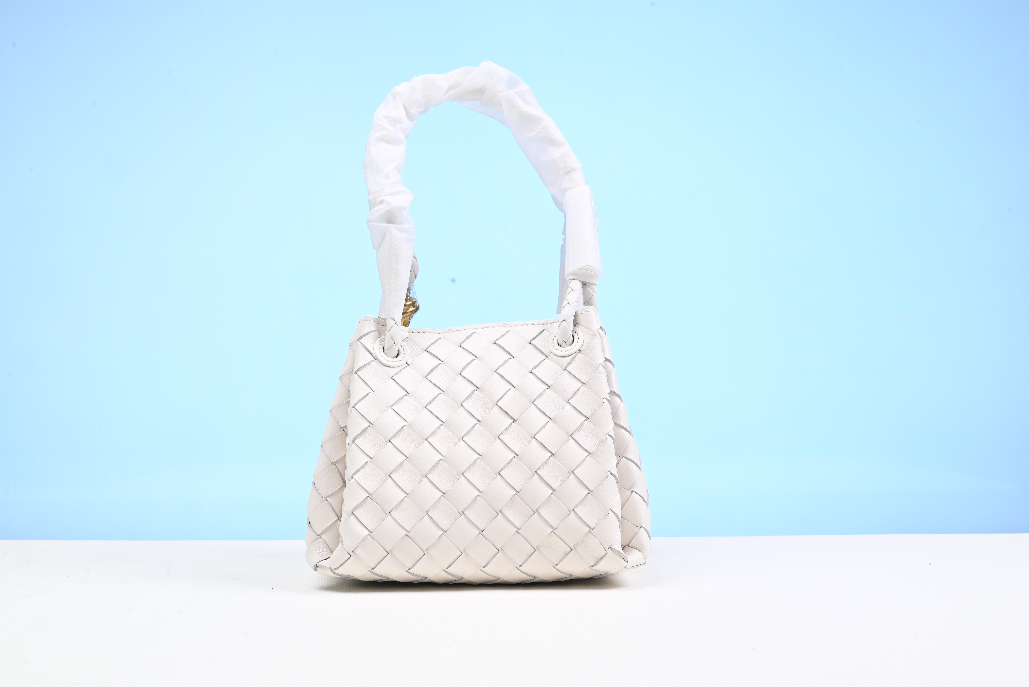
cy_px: 344
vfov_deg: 33.4
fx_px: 1144
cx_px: 514
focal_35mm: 40
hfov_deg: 48.4
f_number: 16
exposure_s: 1/2
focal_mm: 40
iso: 100
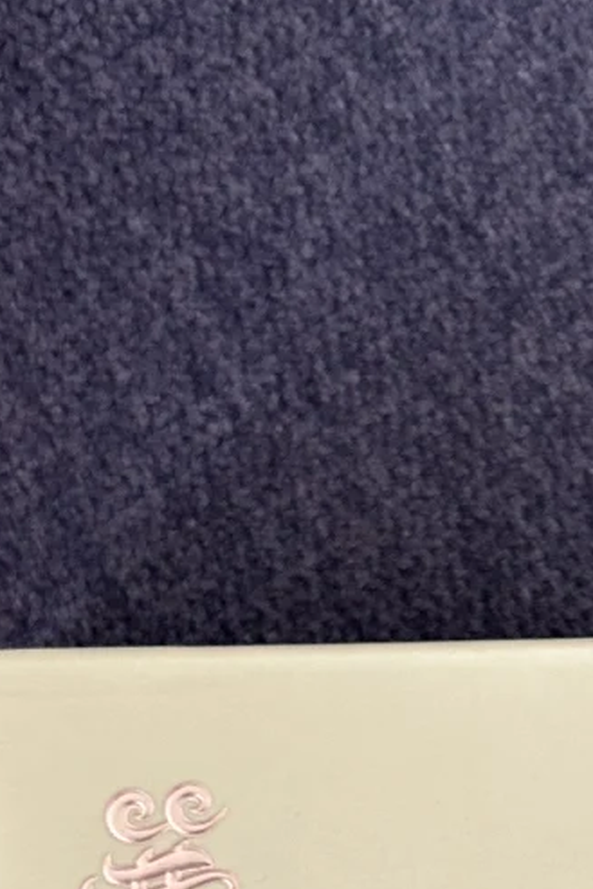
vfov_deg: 24.0
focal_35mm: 79
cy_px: 974
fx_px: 1950
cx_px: 485
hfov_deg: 17.1
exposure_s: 1/69
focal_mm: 5.7
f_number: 1.5
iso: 125
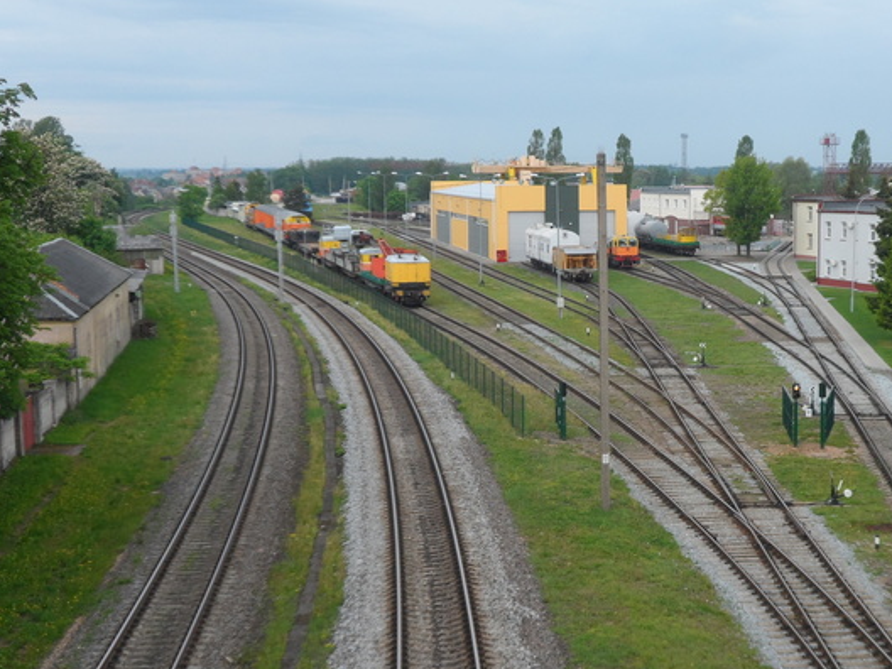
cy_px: 378
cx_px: 640
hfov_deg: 29.0
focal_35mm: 66
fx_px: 1701
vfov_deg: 22.2
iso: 80
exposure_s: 1/350
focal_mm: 8
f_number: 3.9
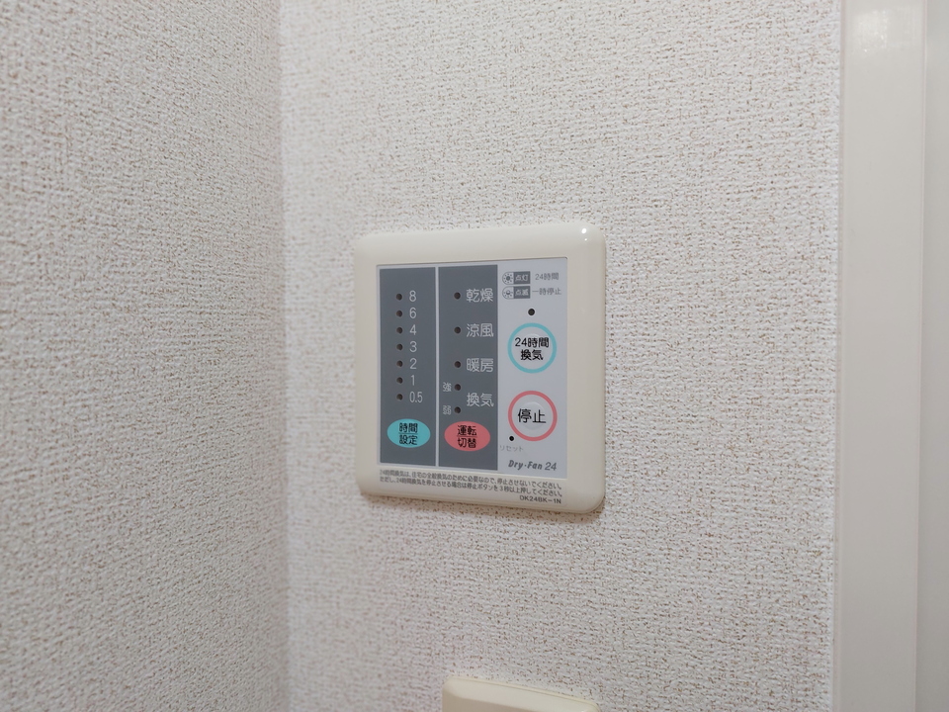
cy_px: 356
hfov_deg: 71.6
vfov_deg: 56.8
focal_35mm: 24
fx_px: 658
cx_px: 474
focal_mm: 5.23
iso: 160
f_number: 1.8
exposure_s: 1/24
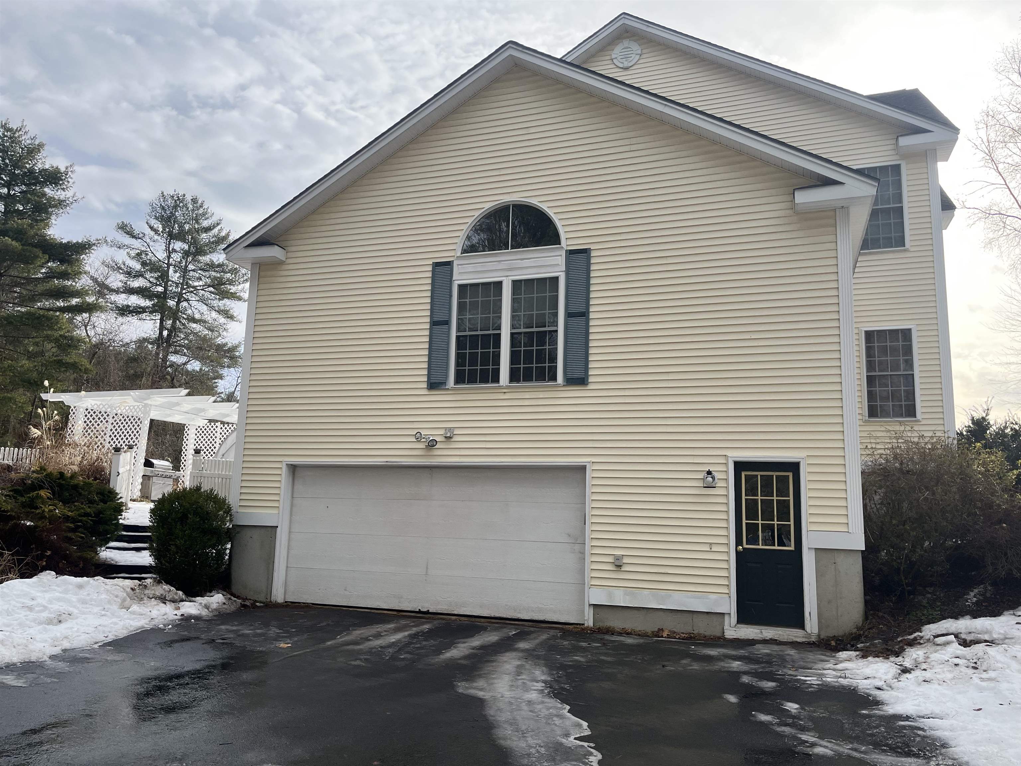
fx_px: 767
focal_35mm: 26
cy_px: 383
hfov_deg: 67.3
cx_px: 510
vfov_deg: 53.1
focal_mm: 5.1
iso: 50
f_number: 1.6
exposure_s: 1/1992
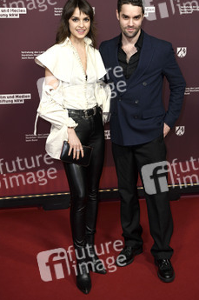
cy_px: 130
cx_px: 107
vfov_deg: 34.5
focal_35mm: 58
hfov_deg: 23.3
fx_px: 482
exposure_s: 1/320
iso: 800
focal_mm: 50
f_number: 4
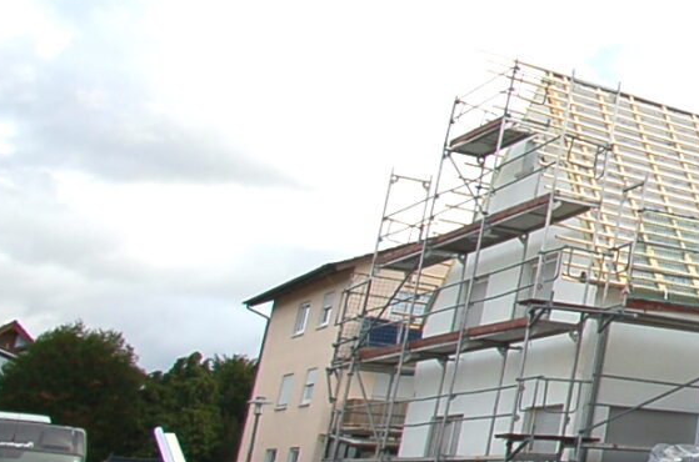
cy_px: 152
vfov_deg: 24.4
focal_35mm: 55
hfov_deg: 23.5
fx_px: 1065
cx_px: 1184
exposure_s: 1/500
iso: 250
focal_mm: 10
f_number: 5.6
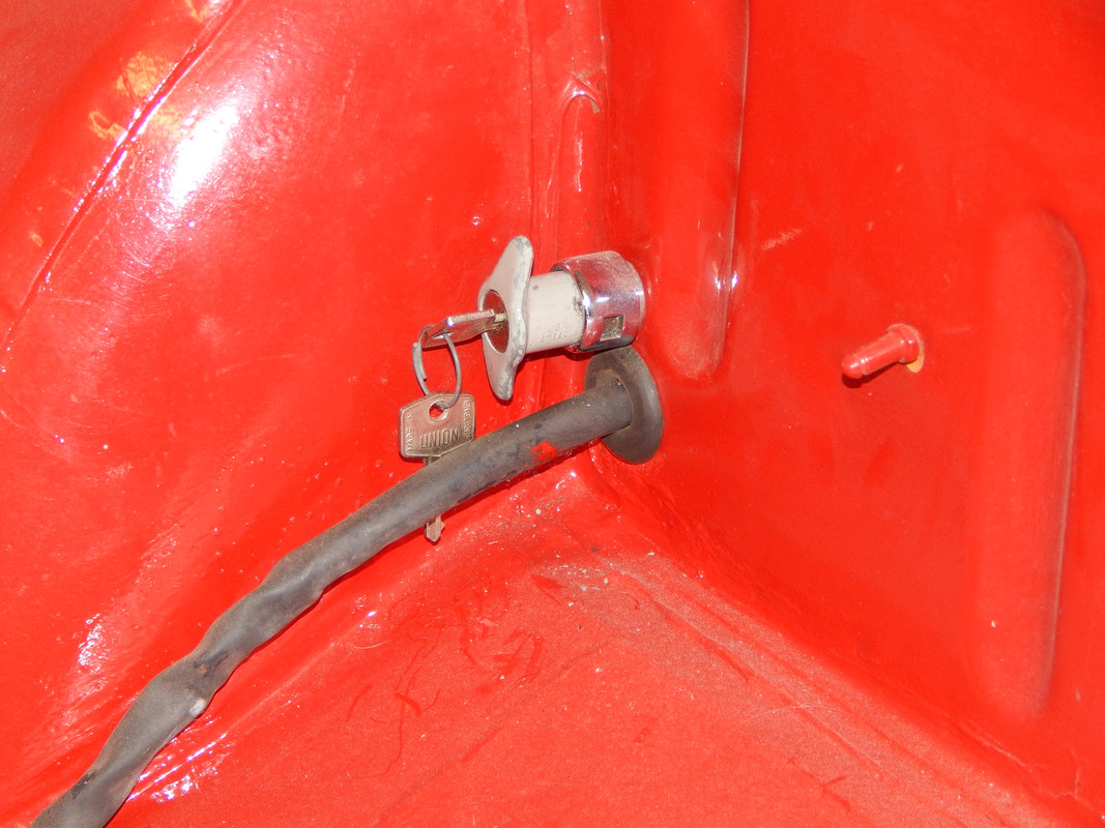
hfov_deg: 14.9
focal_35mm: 132
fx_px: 4213
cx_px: 552
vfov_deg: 11.2
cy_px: 414
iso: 200
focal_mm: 23.4
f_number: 4.8
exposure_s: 1/30
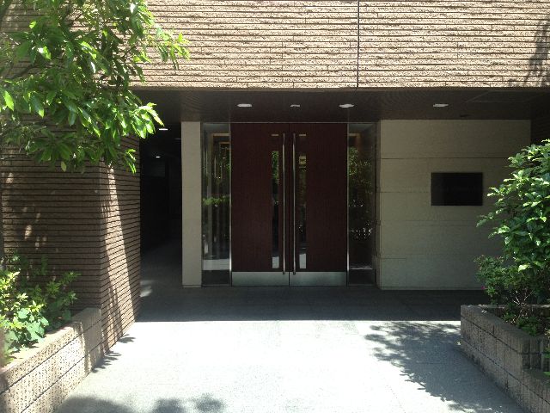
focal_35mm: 35
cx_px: 275
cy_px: 206
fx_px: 556
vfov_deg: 40.7
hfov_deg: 52.6
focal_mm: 4.28
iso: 50
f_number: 2.4
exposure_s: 1/270
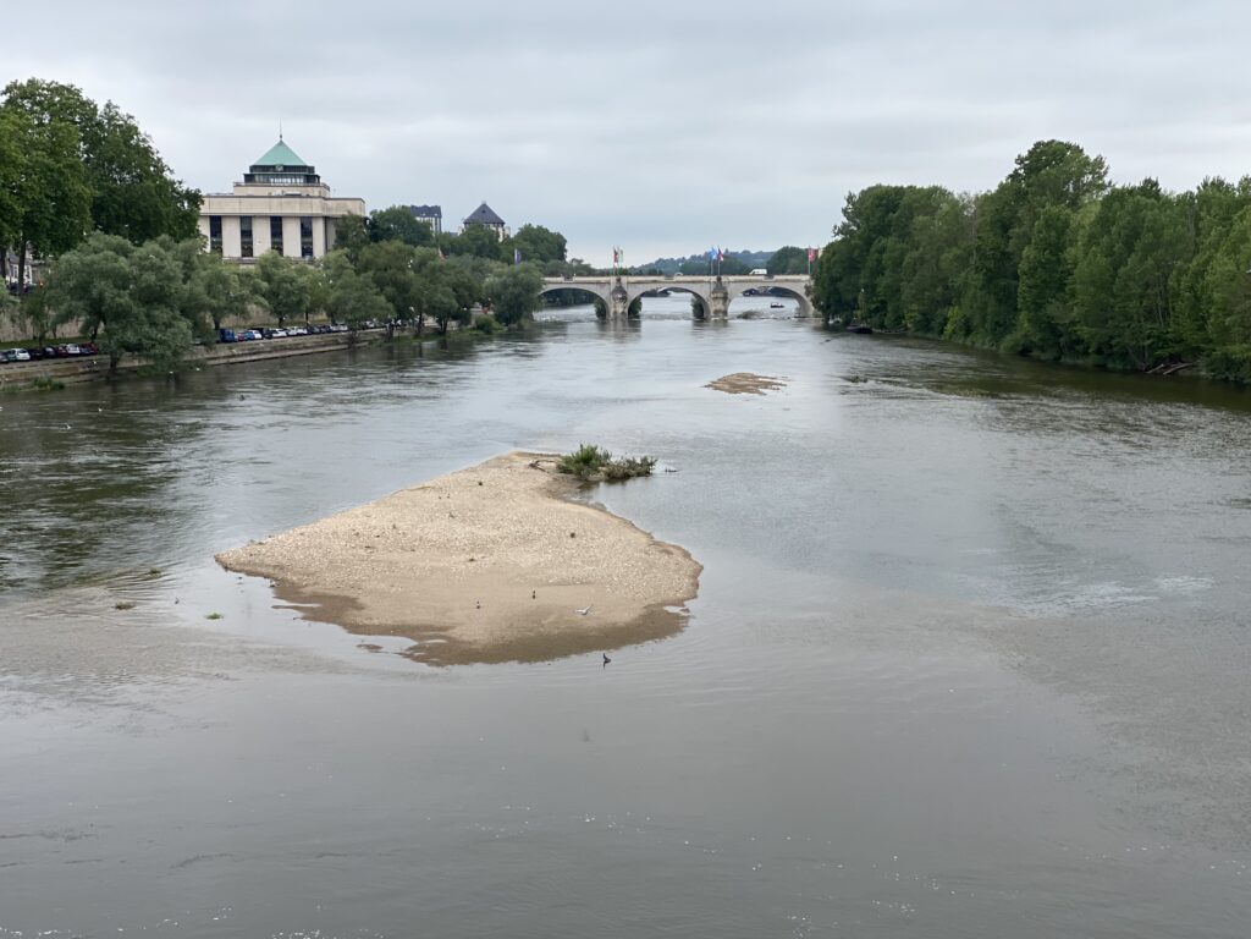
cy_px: 470
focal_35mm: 52
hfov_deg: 36.8
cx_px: 626
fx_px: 1879
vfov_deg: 28.0
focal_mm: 6
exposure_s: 1/335
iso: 20
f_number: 2
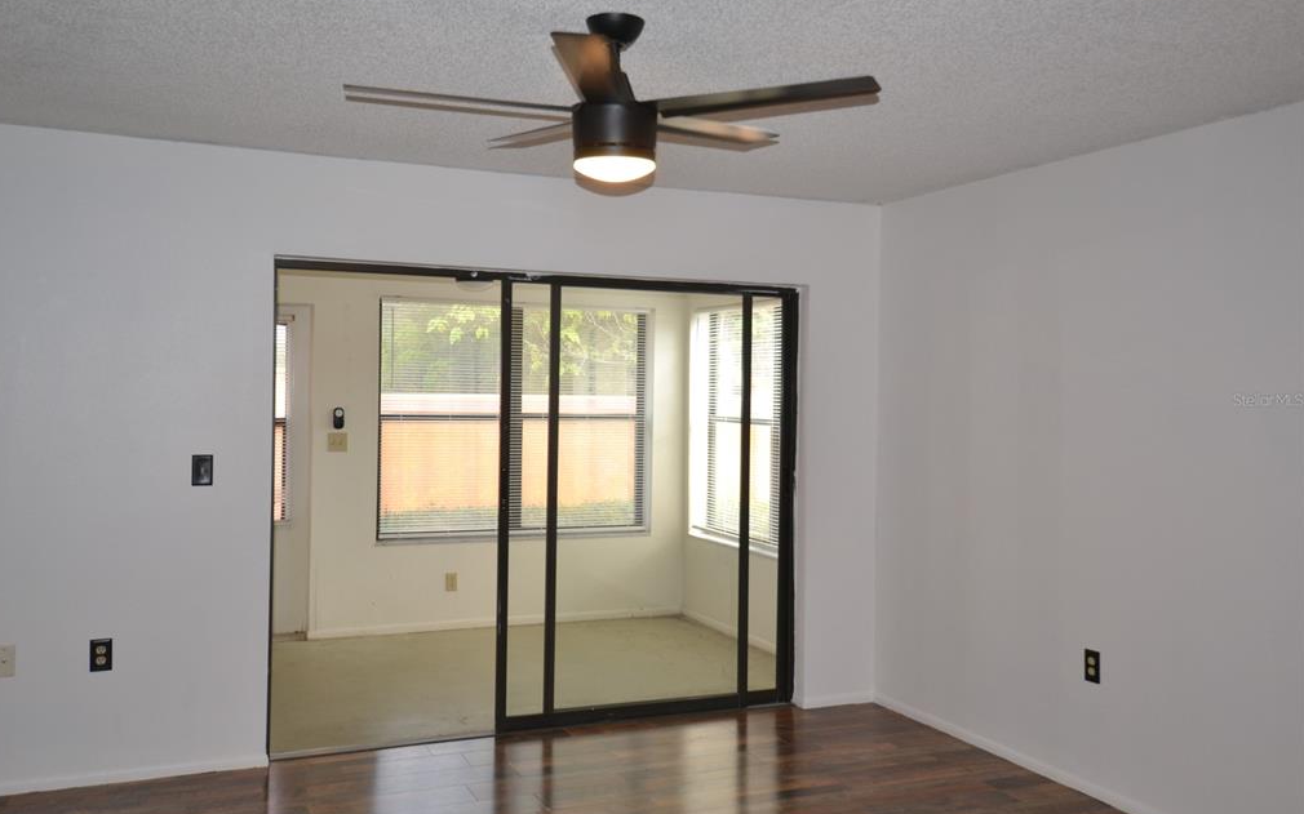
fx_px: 1102
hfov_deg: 61.2
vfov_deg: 40.6
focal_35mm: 31
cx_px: 646
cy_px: 400
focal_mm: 20
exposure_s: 1/100
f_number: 4.5
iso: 400
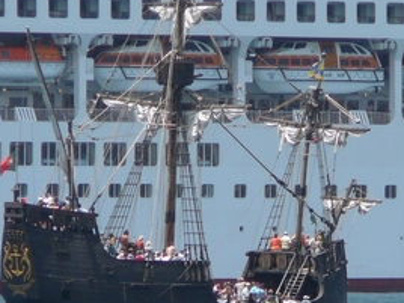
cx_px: 222
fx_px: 8111
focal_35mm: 695
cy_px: 151
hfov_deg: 2.9
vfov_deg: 2.1
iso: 80
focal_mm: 46.2
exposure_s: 1/640
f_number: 4.1
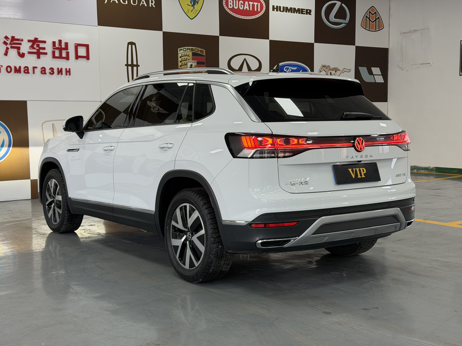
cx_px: 231
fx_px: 641
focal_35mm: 48
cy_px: 173
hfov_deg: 39.7
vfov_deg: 30.3
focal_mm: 6.76
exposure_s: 1/100
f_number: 1.78
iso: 100
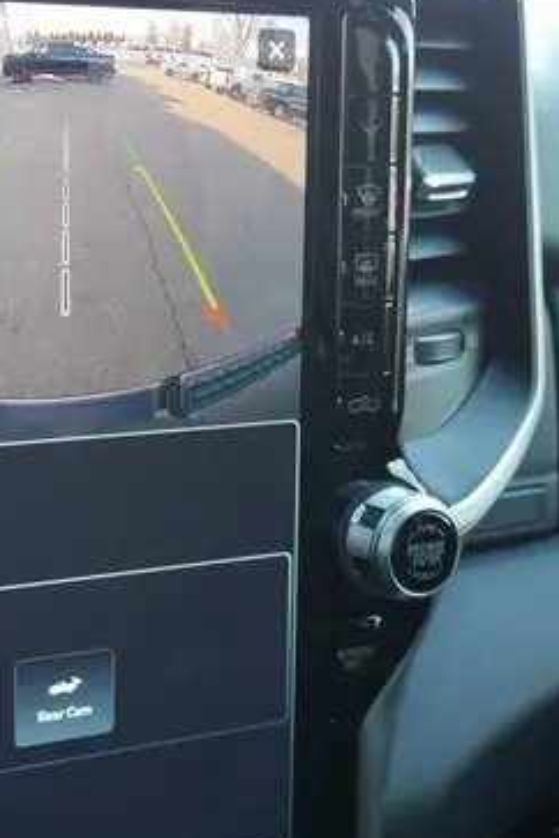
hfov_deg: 20.1
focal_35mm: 66
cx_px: 16
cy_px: 391
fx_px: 1537
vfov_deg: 30.5
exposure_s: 1/60
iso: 1000
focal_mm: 18
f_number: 5
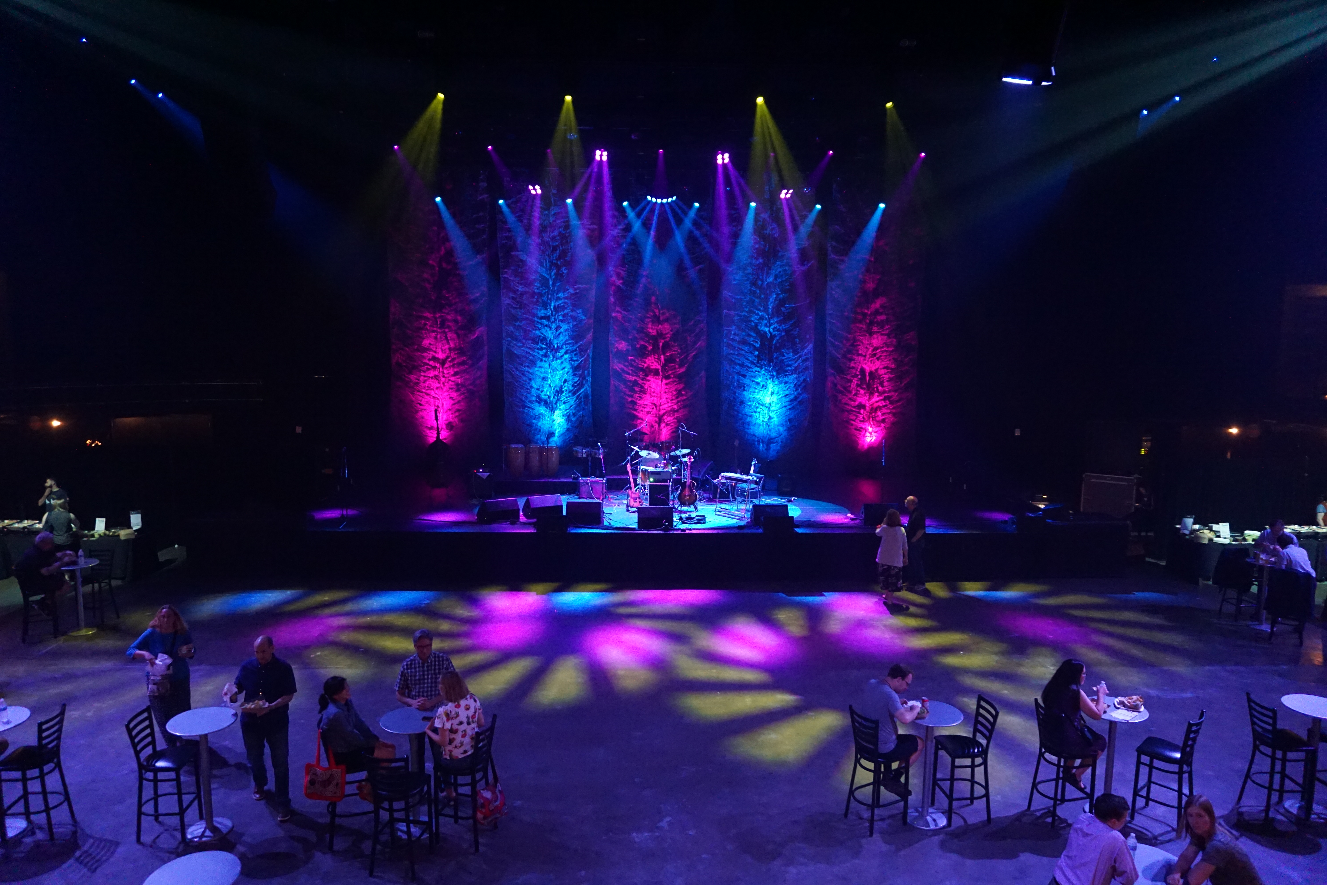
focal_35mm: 24
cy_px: 442
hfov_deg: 73.7
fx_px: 885
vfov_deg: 53.1
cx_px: 664
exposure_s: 1/30
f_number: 3.5
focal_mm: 16
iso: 3200
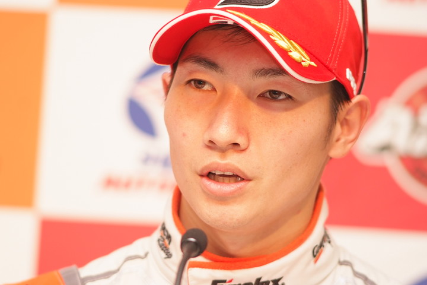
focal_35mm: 270
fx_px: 3202
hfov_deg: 7.6
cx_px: 214
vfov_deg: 5.1
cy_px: 142
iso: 400
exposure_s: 1/125
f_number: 2.8
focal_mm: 180
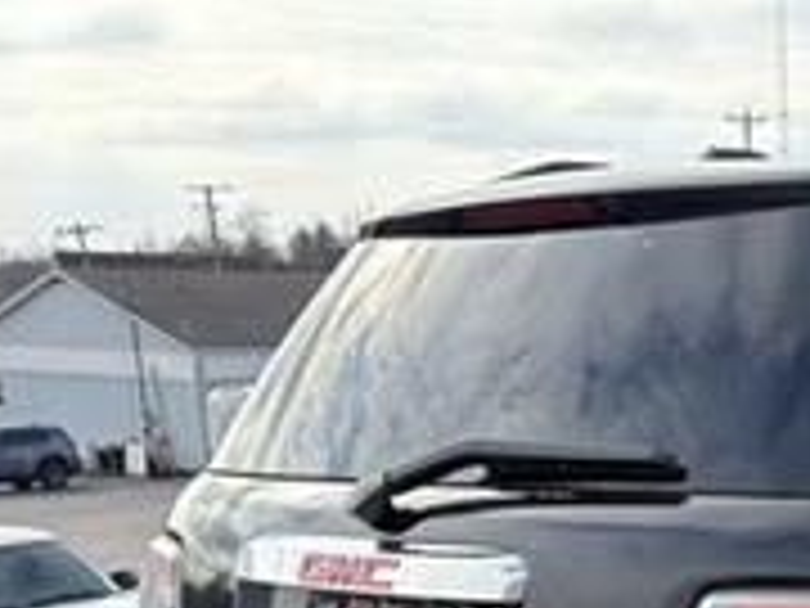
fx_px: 1708
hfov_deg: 24.4
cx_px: 950
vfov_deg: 18.8
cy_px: 775
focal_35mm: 73
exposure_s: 1/1048
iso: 64
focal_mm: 5.96
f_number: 1.6
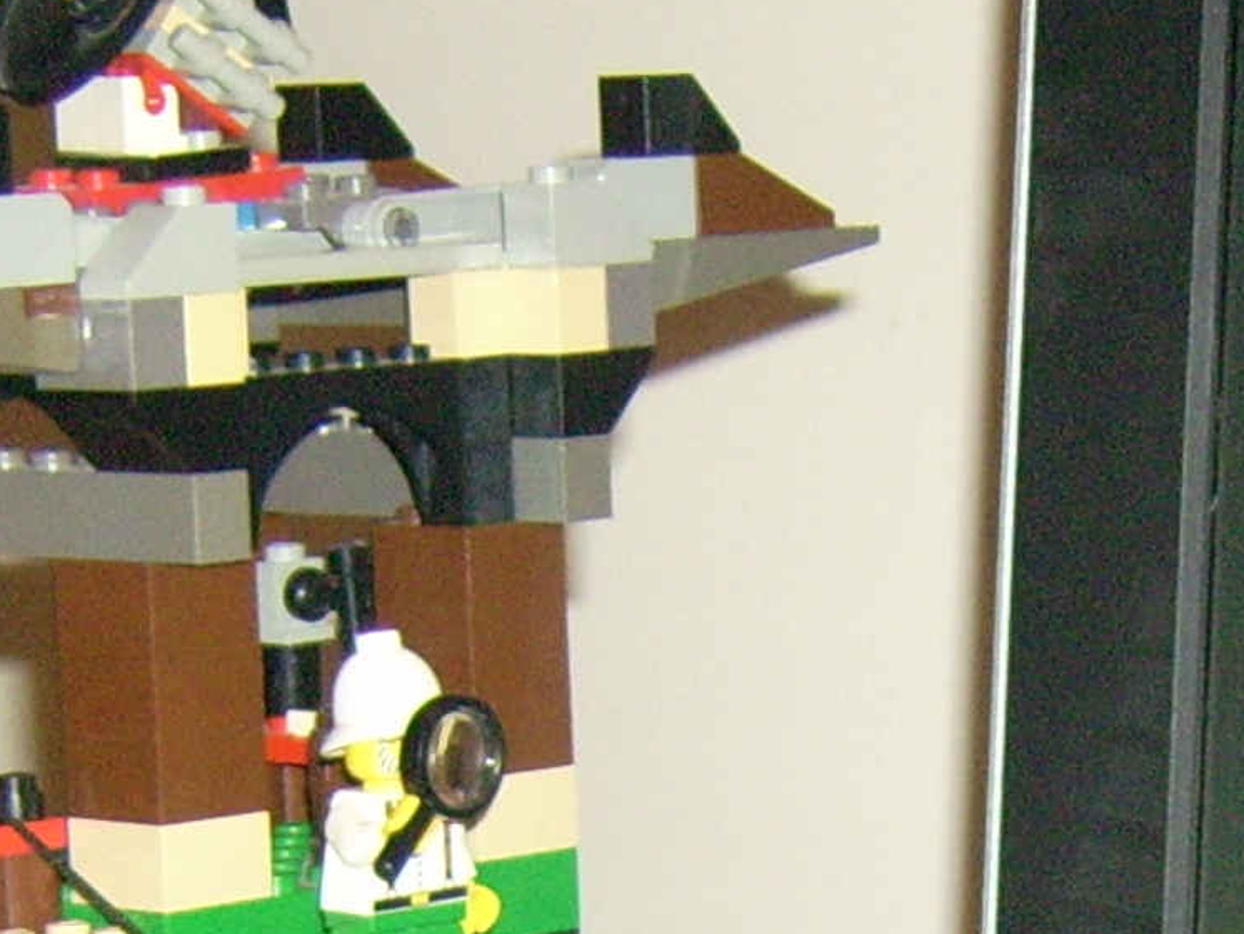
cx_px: 969
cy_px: 1514
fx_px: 6291
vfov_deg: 8.3
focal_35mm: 175
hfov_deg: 11.3
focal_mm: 8.25
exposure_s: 1/42
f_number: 2.8
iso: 100
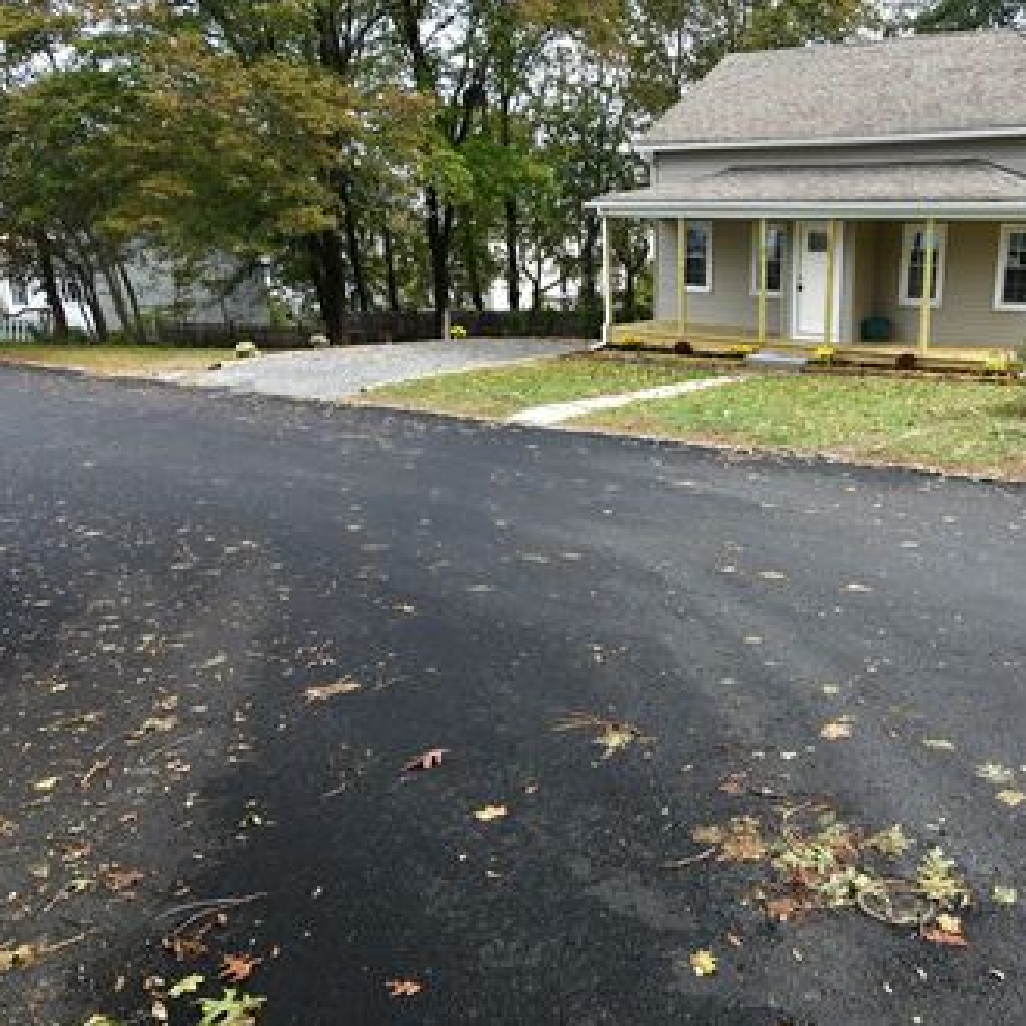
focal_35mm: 27
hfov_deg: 57.1
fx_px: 905
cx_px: 721
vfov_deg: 59.1
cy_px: 515
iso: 100
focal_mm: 14
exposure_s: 1/125
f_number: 5.6
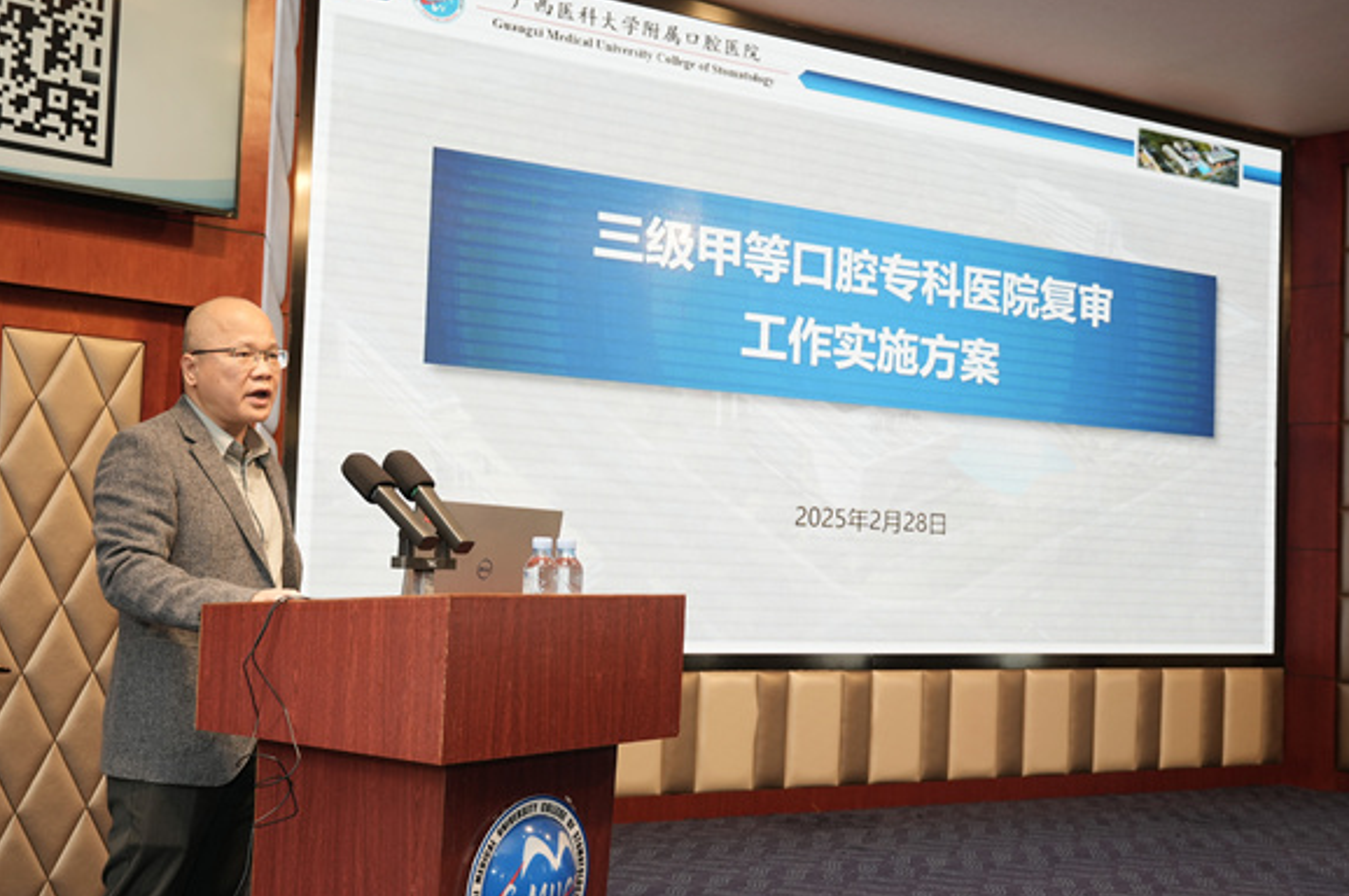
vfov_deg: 33.3
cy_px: 471
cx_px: 567
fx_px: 1497
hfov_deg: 48.3
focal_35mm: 40
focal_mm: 33
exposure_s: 1/100
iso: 500
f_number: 4
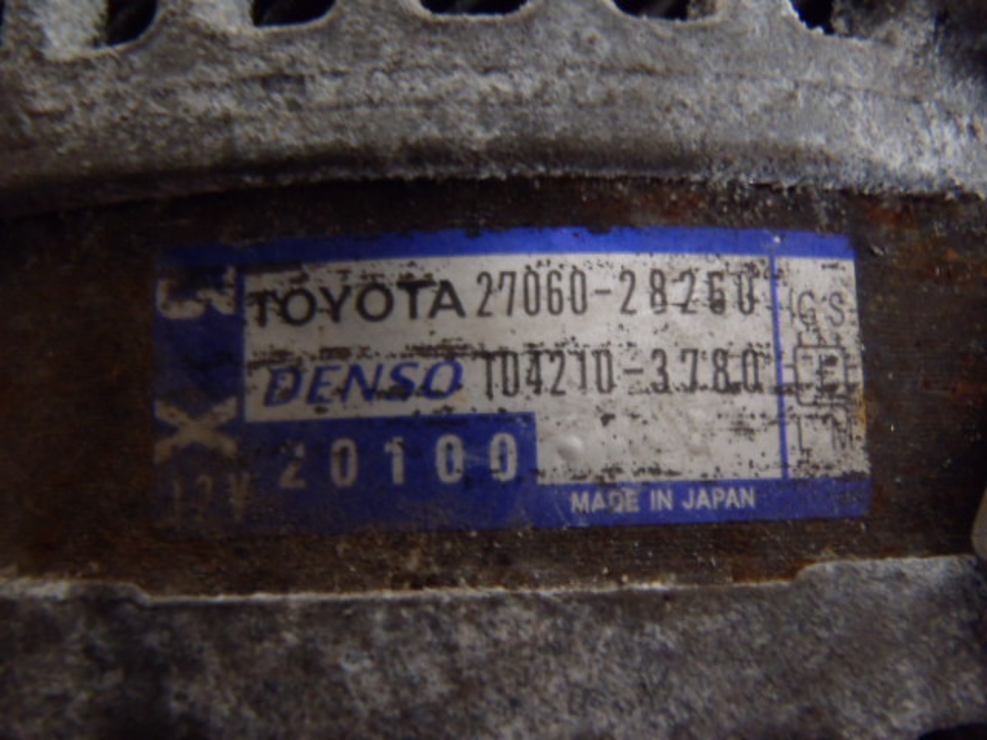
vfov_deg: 38.7
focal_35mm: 37
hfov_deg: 50.1
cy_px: 370
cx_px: 494
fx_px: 1055
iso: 320
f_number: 4.7
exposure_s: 1/4
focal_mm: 6.64
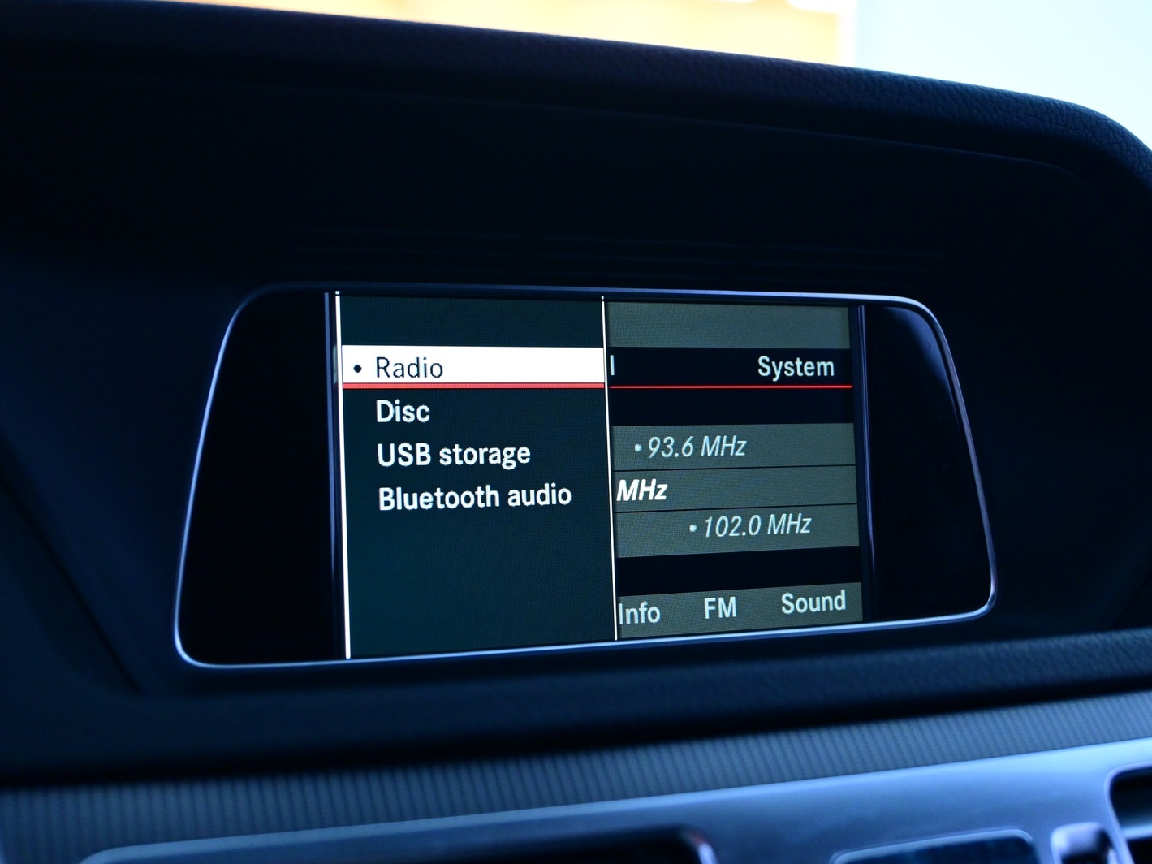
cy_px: 427
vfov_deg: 32.0
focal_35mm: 45
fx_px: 1507
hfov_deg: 41.8
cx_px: 559
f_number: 4.5
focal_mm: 27.5
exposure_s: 1/40
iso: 2200
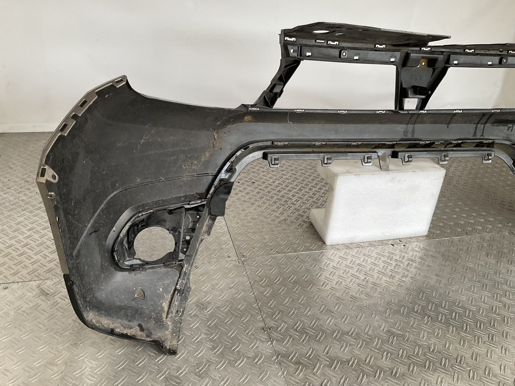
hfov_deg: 61.7
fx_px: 431
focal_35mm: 29
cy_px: 193
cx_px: 258
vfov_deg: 48.2
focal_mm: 3
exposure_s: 1/100
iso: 40
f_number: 1.8
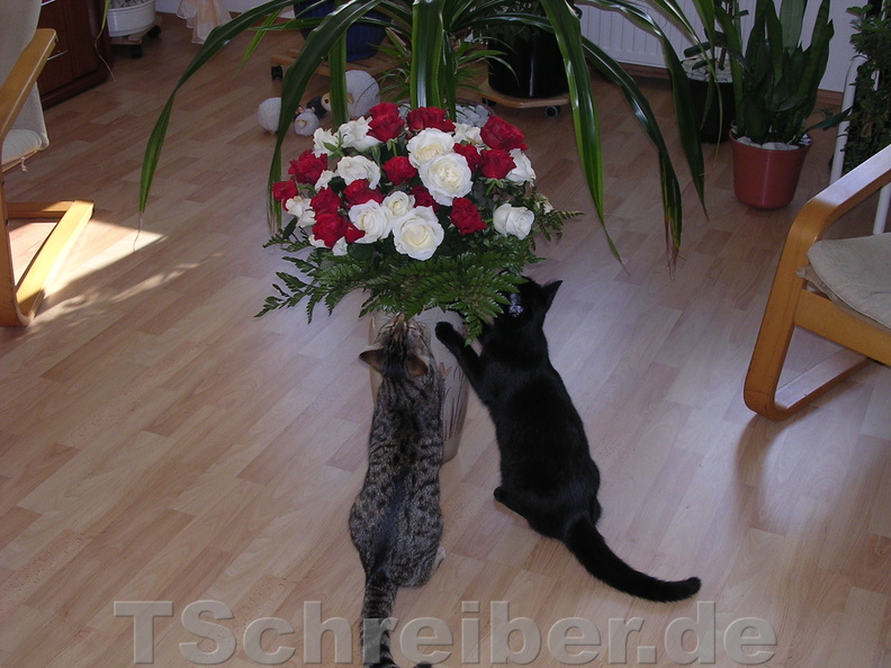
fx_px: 1261
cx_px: 446
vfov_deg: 29.7
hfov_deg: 38.9
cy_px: 334
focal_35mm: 49
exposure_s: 1/60.1
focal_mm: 7.5
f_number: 3.1
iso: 136
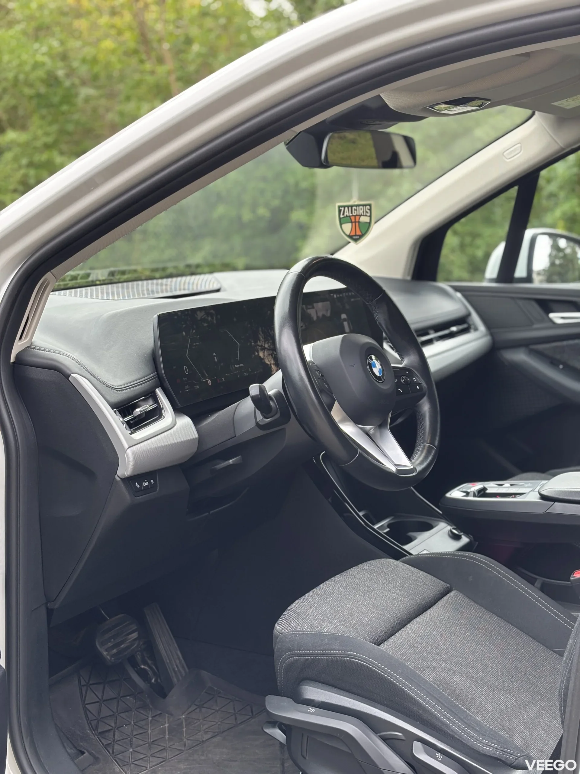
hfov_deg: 28.0
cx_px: 290
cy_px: 387
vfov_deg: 36.8
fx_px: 1162
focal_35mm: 52
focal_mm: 5.96
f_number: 1.6
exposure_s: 1/171
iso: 50
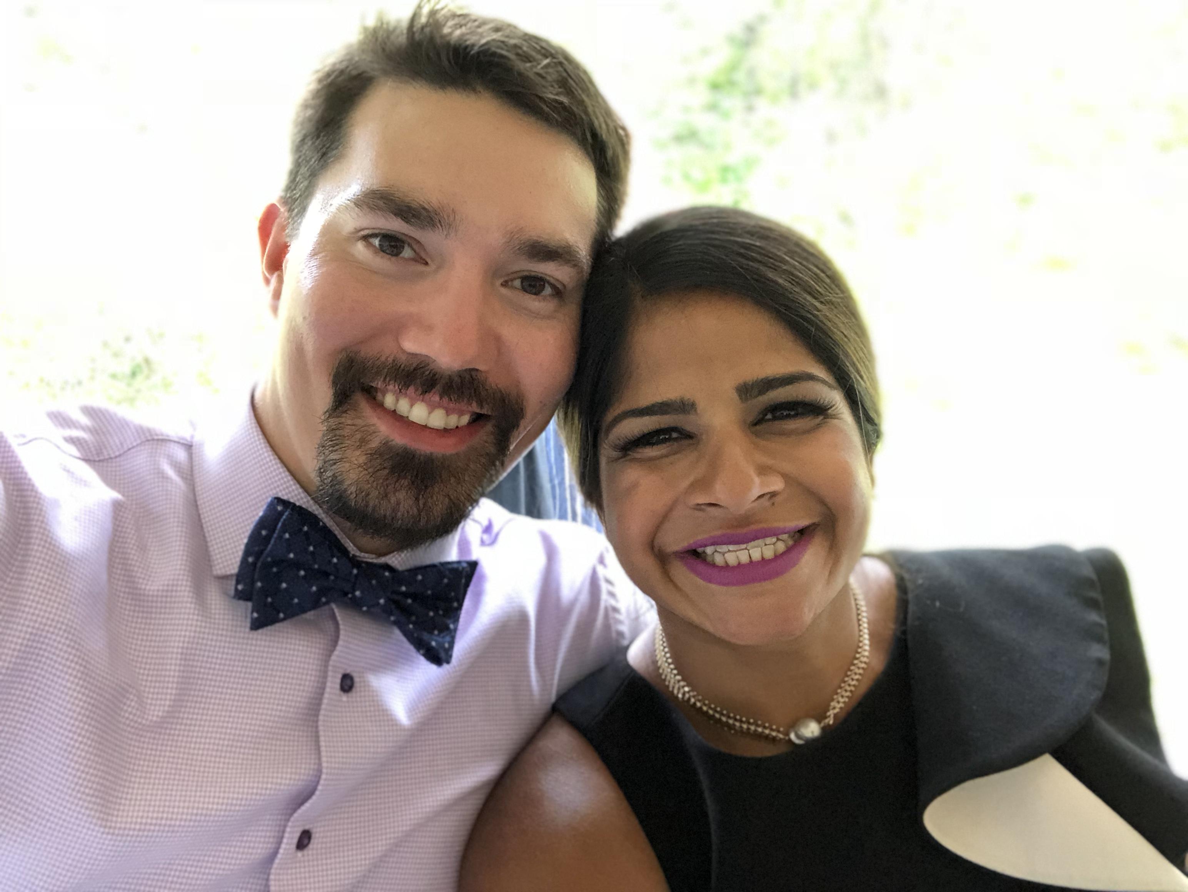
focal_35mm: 32
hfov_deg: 56.8
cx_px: 594
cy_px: 446
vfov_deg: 44.2
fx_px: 1099
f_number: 2.2
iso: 200
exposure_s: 1/30
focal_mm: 2.87
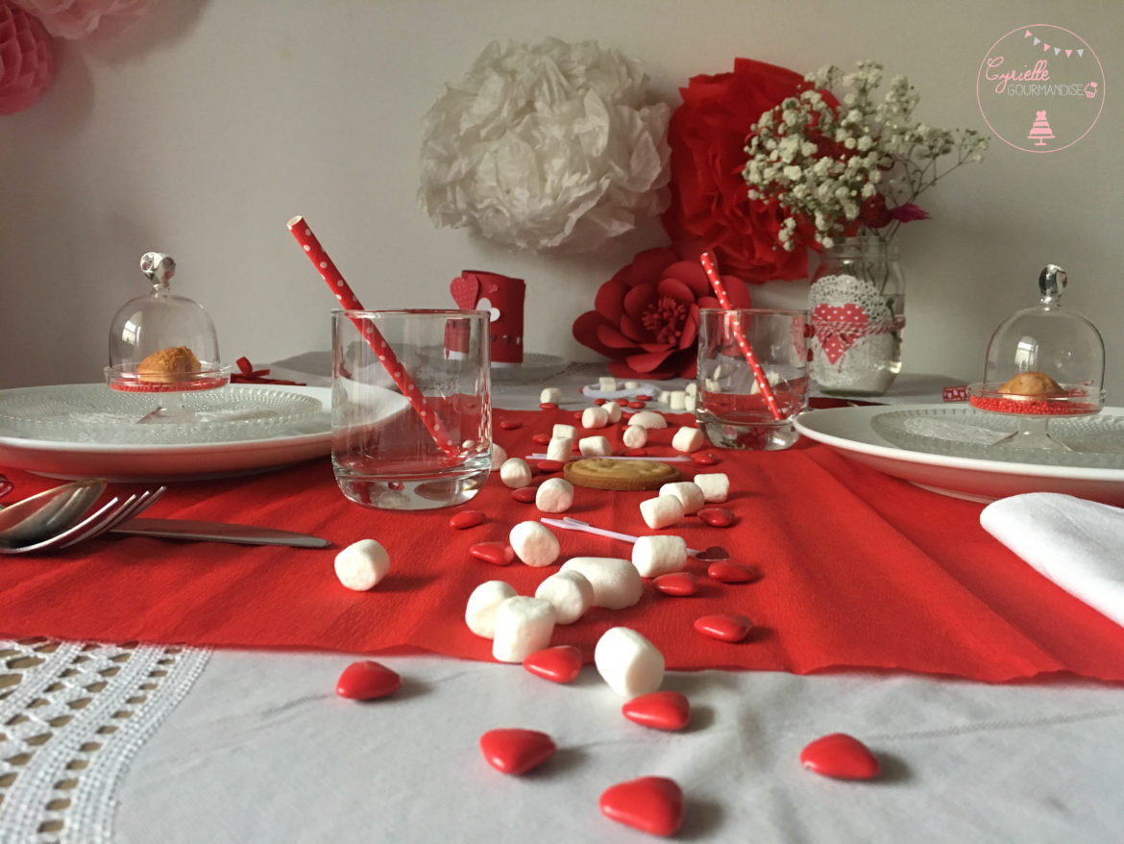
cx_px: 562
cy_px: 422
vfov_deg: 48.2
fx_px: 942
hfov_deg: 61.6
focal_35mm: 29
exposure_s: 1/33
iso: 200
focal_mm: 4.15
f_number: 2.2
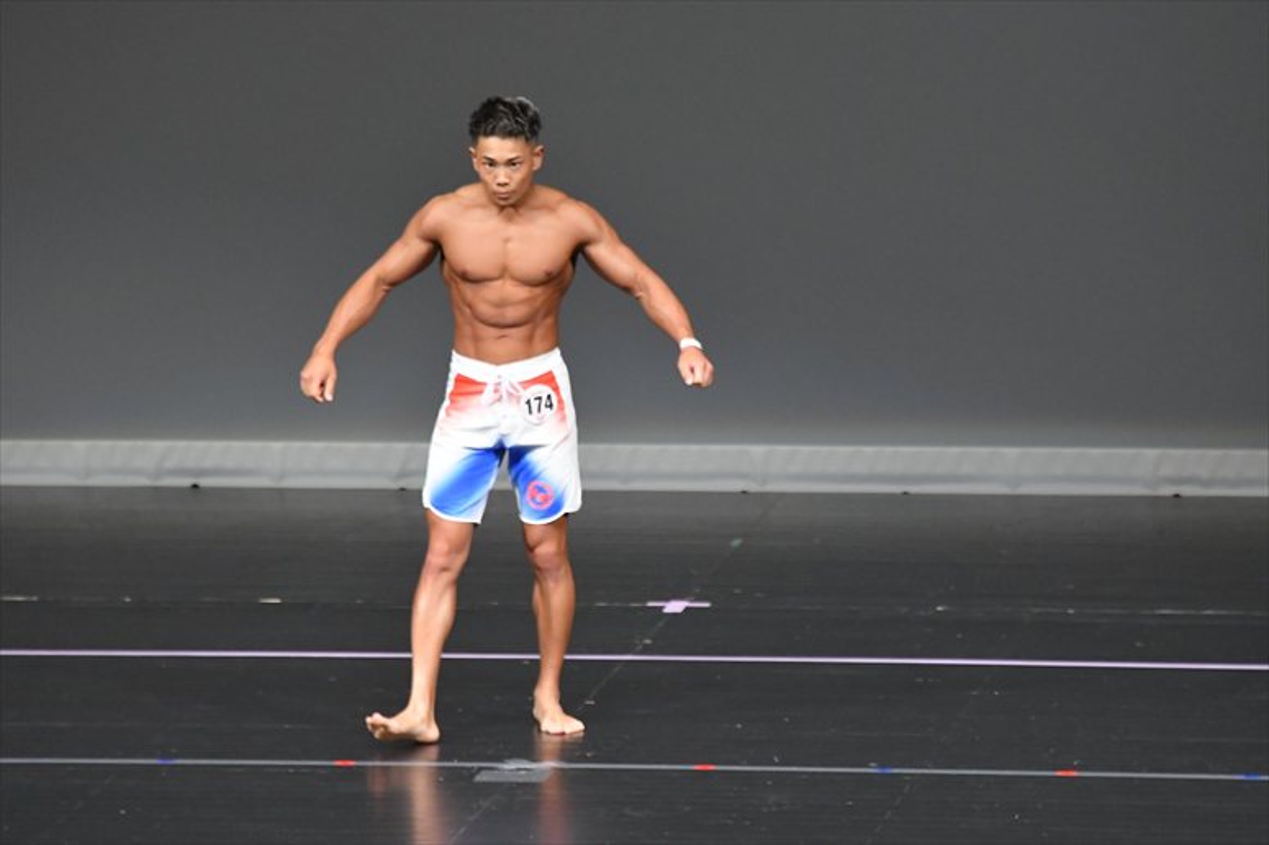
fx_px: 12155
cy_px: 422
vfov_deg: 4.0
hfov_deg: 6.0
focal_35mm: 345
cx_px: 634
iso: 5000
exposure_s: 1/400
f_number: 5.6
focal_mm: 230
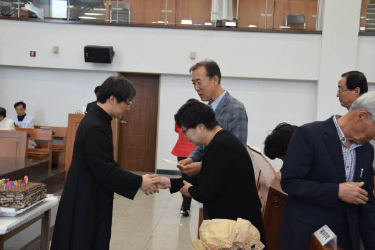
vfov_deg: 27.8
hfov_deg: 40.7
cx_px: 189
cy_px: 127
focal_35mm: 49
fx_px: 506
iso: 560
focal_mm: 31
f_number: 4
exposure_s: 1/60
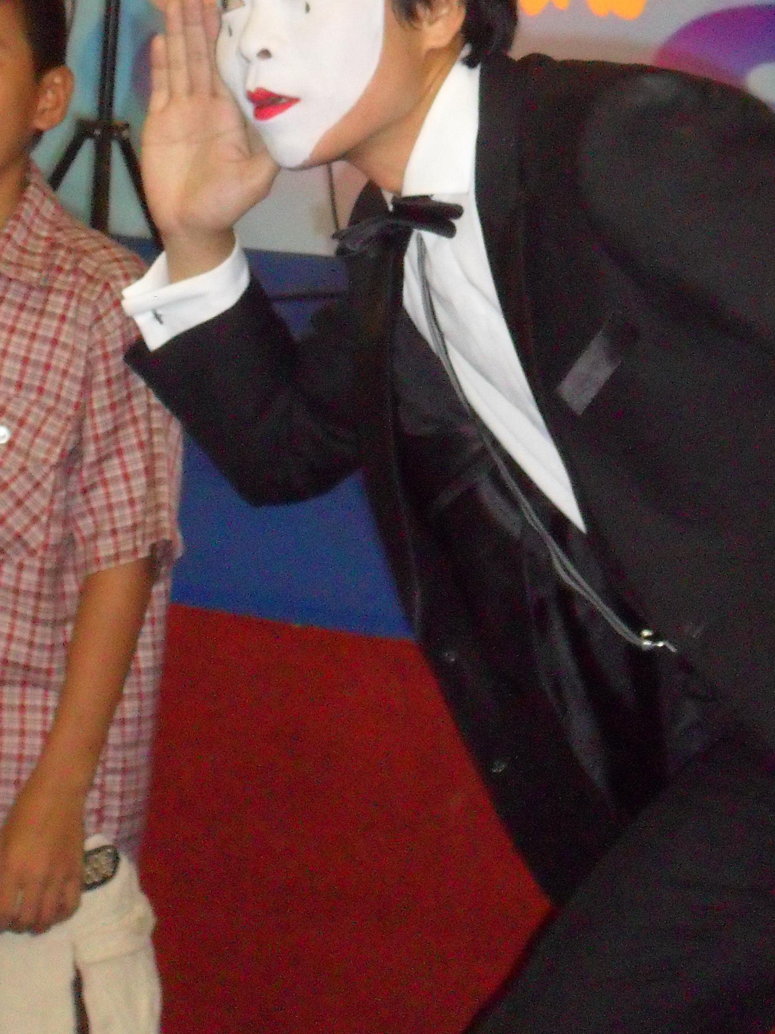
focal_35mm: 123
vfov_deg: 15.9
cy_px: 218
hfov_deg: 12.0
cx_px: 333
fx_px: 3671
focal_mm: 11.7
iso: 400
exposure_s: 1/60
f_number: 4.6
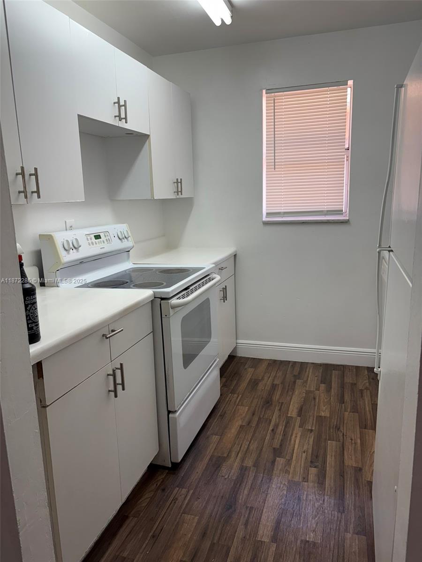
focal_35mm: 26
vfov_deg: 67.3
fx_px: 423
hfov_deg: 53.1
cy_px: 281
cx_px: 211
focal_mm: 5.96
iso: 64
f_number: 1.6
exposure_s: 1/120
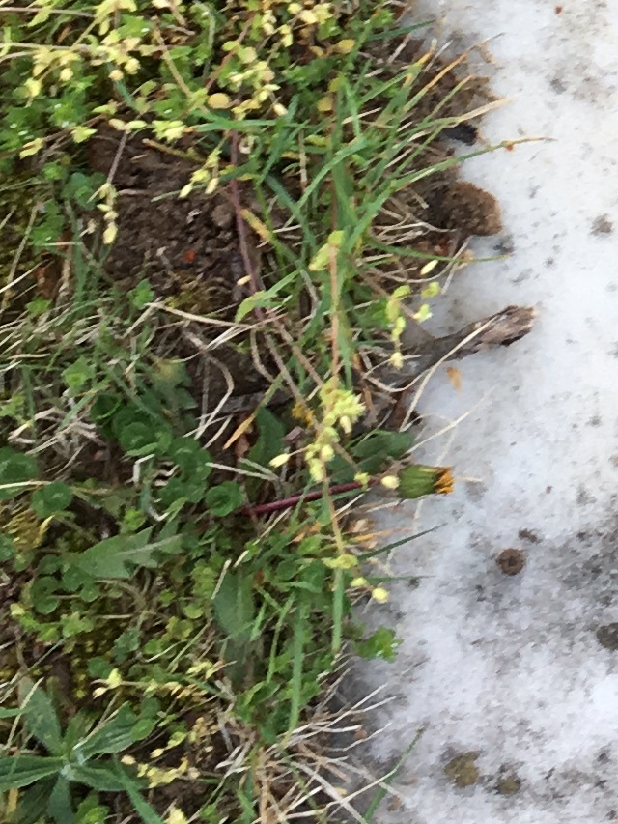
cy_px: -488
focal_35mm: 137
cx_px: 1097
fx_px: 3260
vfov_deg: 13.4
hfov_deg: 10.2
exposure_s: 1/60
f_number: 2.2
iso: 32
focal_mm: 4.15
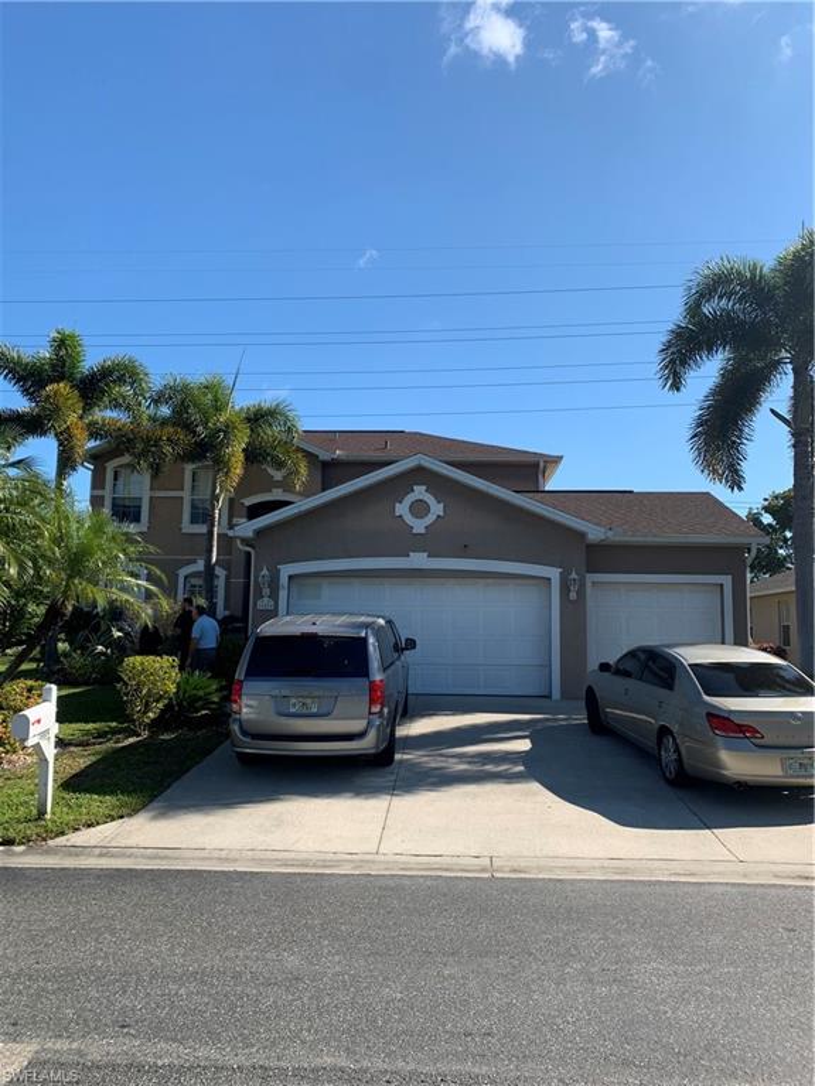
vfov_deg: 67.3
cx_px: 408
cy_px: 543
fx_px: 816
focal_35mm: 26
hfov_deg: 53.1
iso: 25
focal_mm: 4.25
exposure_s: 1/1992
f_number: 1.8
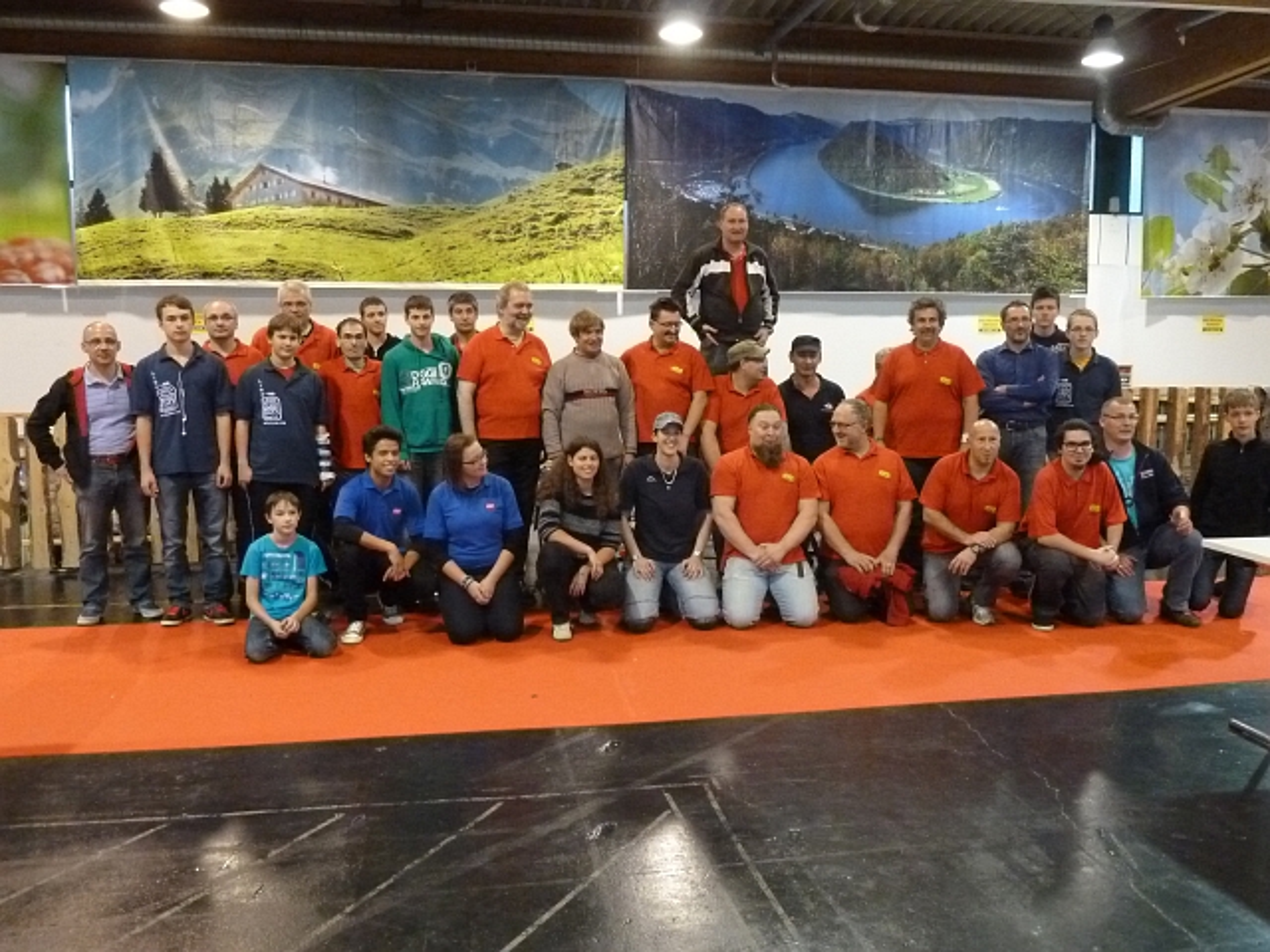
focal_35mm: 30
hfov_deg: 60.0
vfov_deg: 46.8
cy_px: 476
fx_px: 1101
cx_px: 635
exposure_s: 1/30
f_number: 3.4
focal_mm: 5
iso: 800
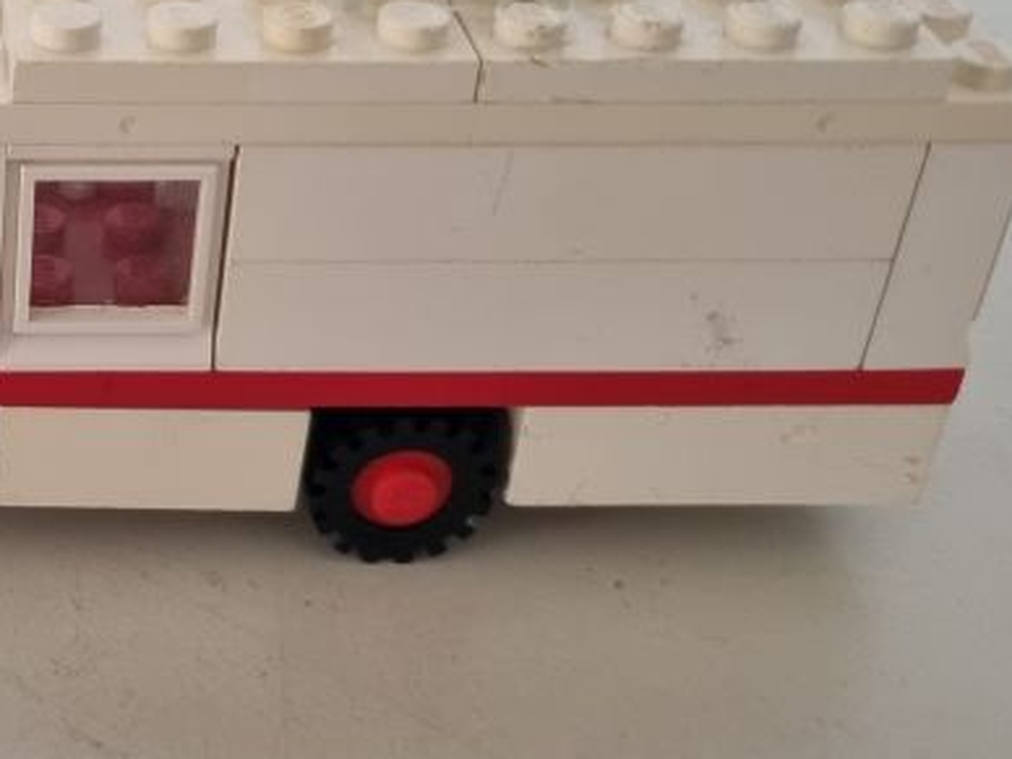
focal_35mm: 67
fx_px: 1959
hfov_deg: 26.2
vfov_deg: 21.9
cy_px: 381
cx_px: -164
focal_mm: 5.4
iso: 320
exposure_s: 1/100
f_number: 1.8
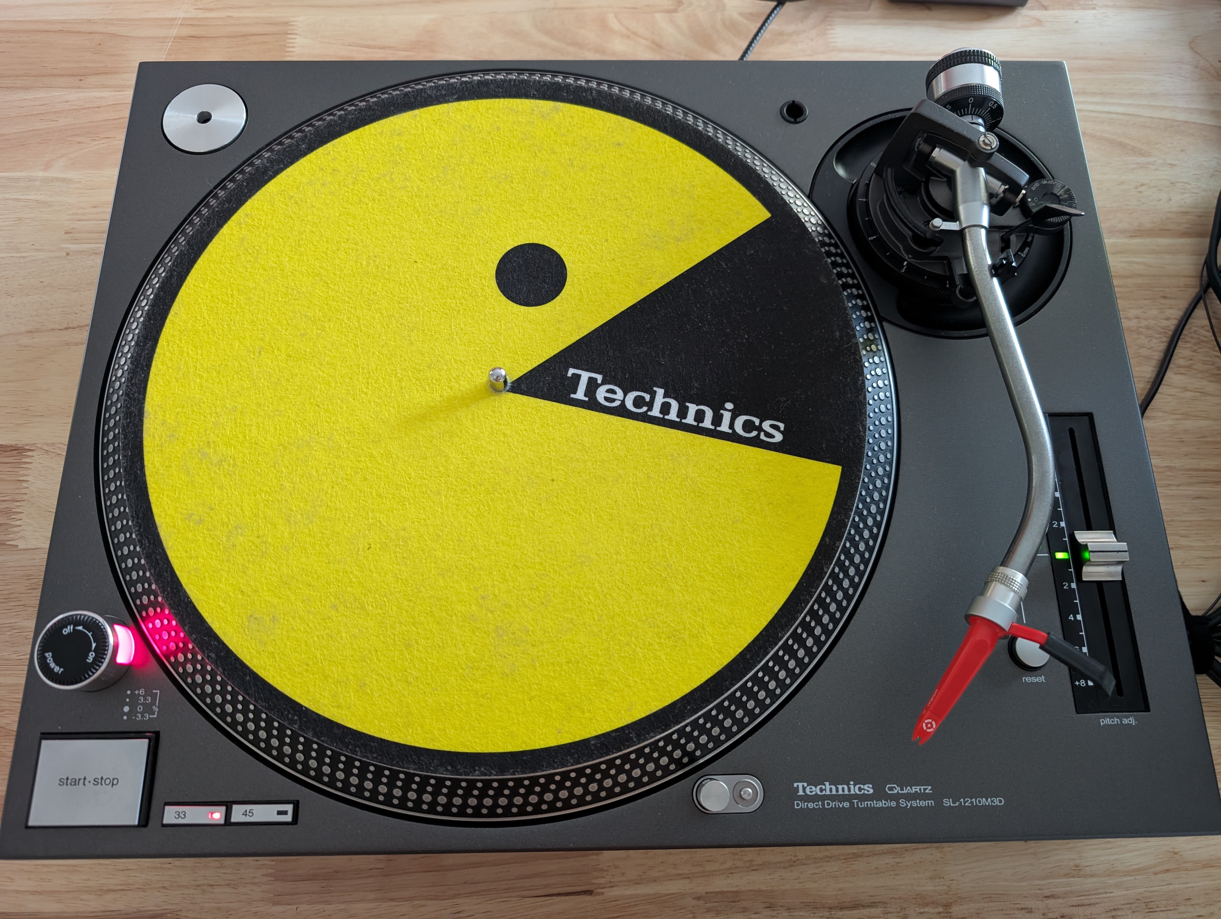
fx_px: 848
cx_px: 610
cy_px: 460
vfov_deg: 56.9
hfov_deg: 71.5
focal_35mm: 24
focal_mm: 6.9
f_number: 1.68
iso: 409
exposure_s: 1/25
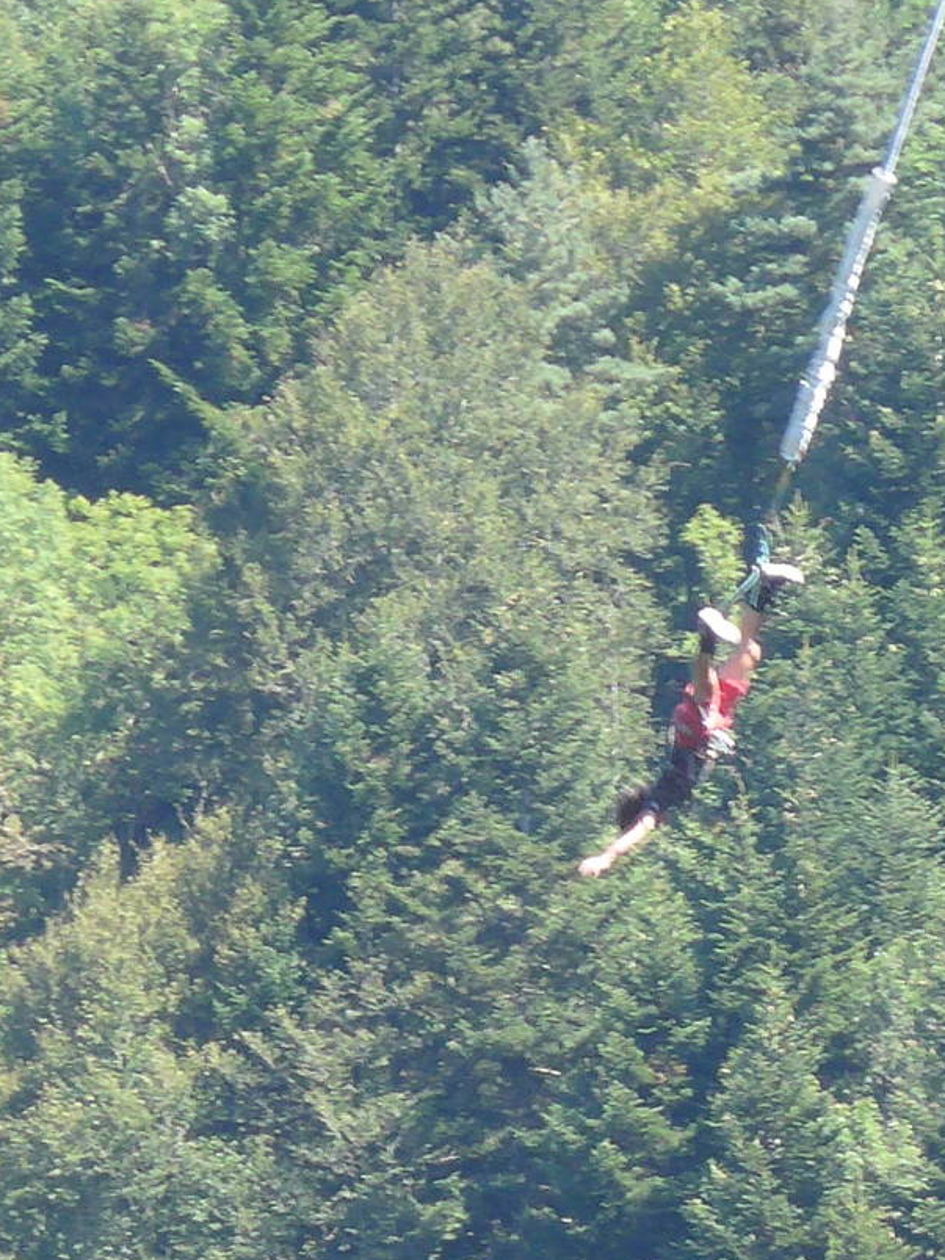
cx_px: 549
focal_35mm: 707
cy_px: 931
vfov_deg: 2.8
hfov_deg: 2.1
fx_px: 25734
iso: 200
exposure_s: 1/125
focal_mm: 42.8
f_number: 5.9
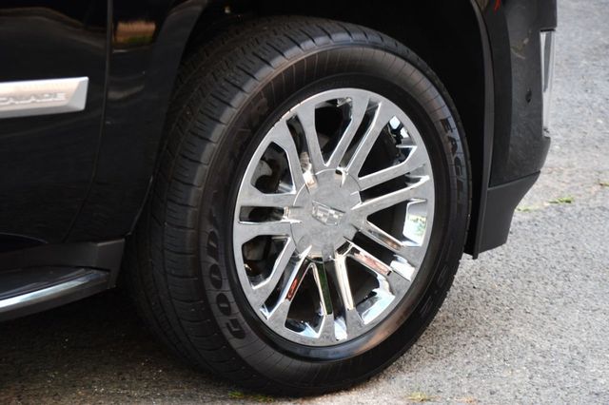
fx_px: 2080
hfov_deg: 16.7
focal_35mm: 123
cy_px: 202
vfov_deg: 11.1
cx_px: 304
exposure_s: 1/250
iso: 400
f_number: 5.6
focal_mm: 82
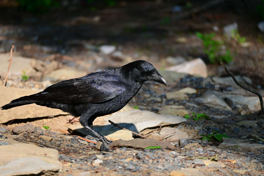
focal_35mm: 375
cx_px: 132
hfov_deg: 5.5
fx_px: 2750
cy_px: 88
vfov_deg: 3.7
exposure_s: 1/200
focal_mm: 250
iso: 110
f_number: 6.3
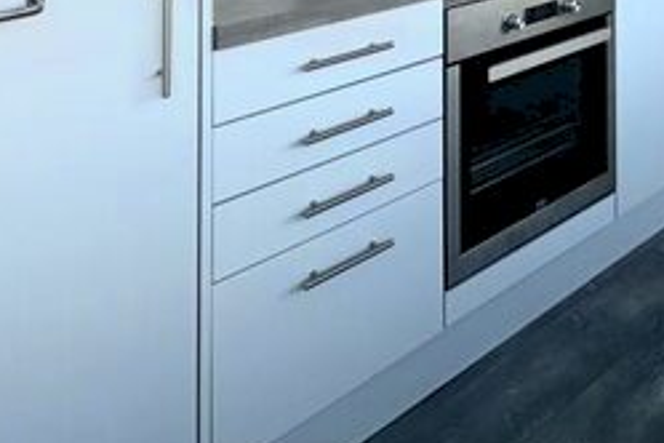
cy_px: -207
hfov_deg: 45.8
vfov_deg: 25.4
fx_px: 756
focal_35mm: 41
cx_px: 496
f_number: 2.2
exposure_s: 1/385
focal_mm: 2.22
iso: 40
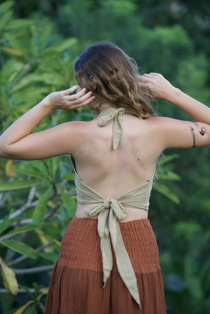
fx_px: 1312
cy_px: 157
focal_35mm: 150
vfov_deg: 13.7
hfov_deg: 9.1
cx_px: 105
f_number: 4
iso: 125
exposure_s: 1/160
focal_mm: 150
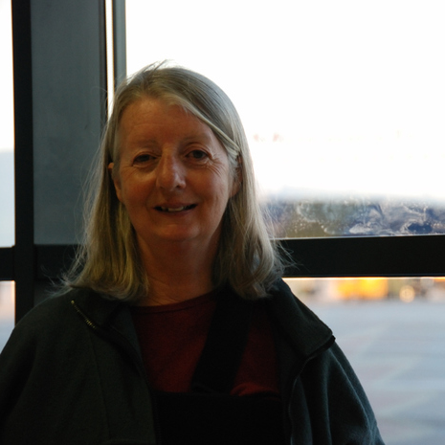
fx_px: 2656
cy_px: 223
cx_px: 334
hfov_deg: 9.6
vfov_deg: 9.6
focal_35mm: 183
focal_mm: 95
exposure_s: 1/30
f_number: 5.3
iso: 640
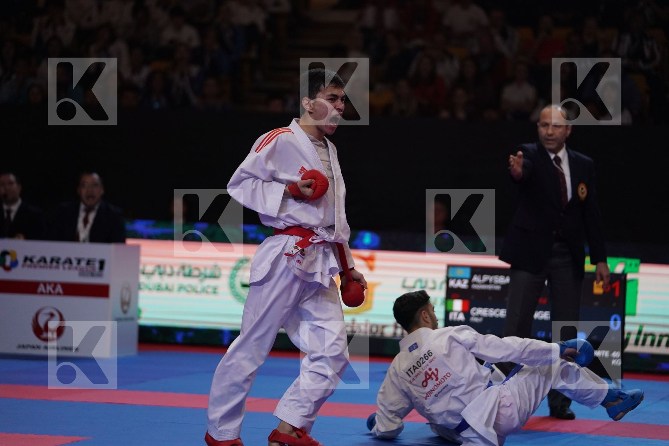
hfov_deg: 15.2
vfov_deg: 10.2
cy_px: 223
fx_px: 2509
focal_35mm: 135
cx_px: 334
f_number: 2.8
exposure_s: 1/1000
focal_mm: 135
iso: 2500
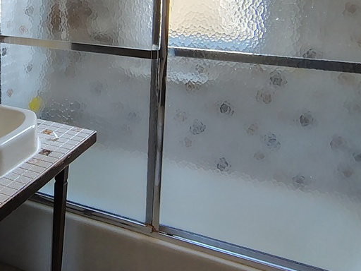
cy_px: 37
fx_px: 469
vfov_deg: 31.0
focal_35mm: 45
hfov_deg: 38.3
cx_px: 17
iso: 543
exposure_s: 1/24
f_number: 2.2
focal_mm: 2.13
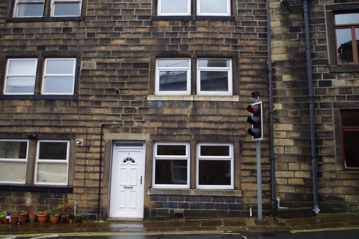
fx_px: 299
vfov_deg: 43.6
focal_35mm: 30
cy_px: 120
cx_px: 180
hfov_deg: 61.9
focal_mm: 20
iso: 100
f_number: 4
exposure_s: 1/80
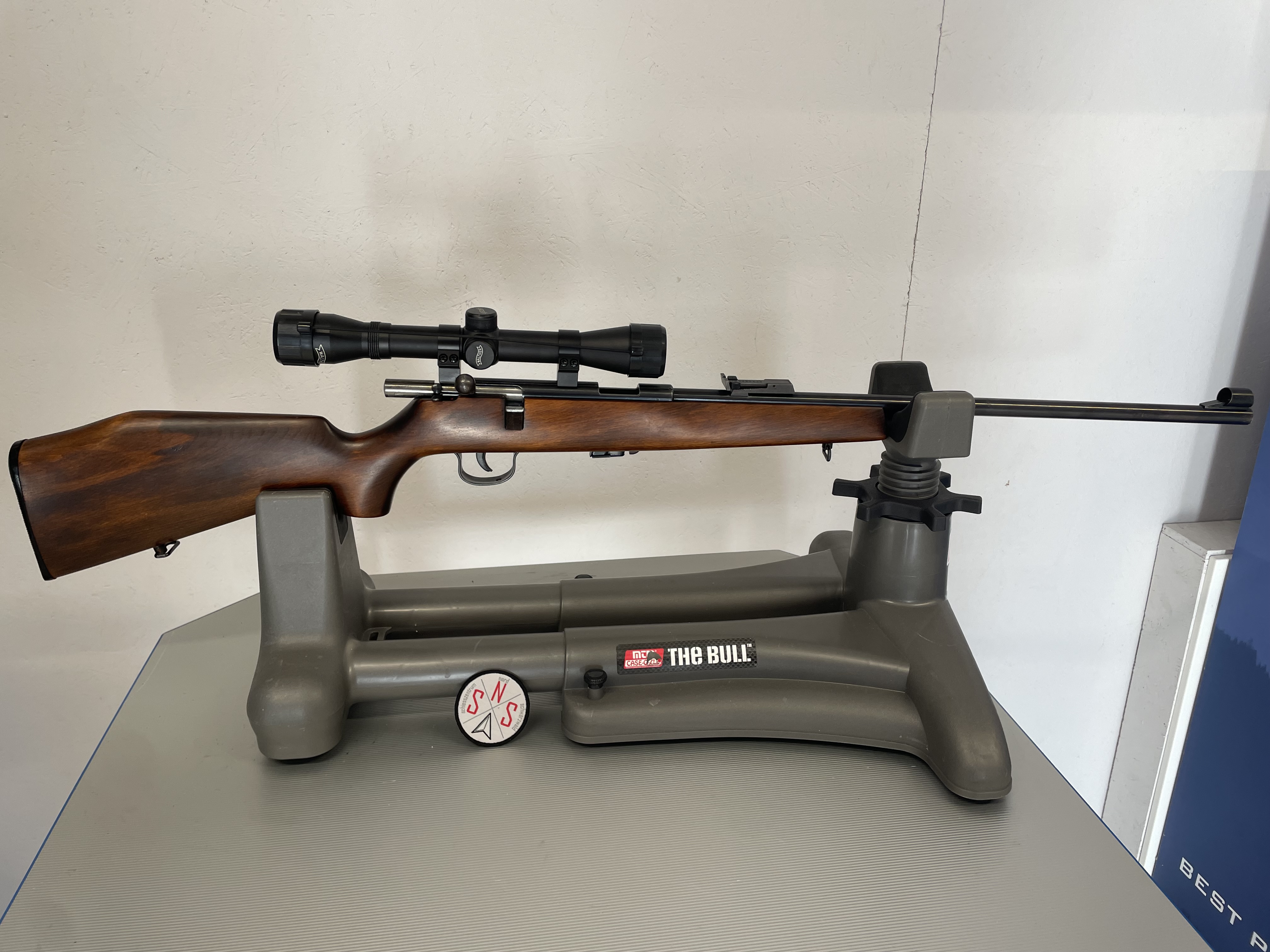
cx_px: 635
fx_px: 954
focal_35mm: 26
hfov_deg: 67.3
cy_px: 476
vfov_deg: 53.1
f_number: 1.6
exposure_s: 1/100
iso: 50
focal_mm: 4.2
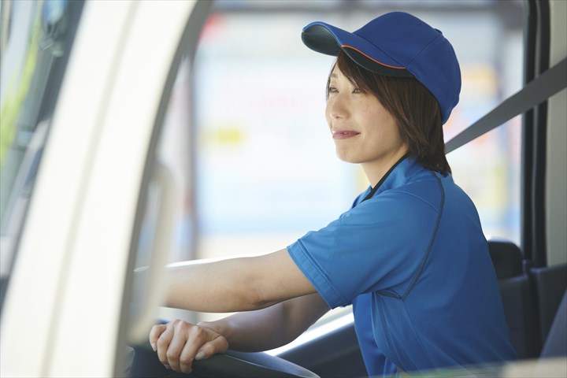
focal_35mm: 170
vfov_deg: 8.1
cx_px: 284
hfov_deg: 12.1
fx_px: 2677
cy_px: 189
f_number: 3.2
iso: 200
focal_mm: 170
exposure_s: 1/200
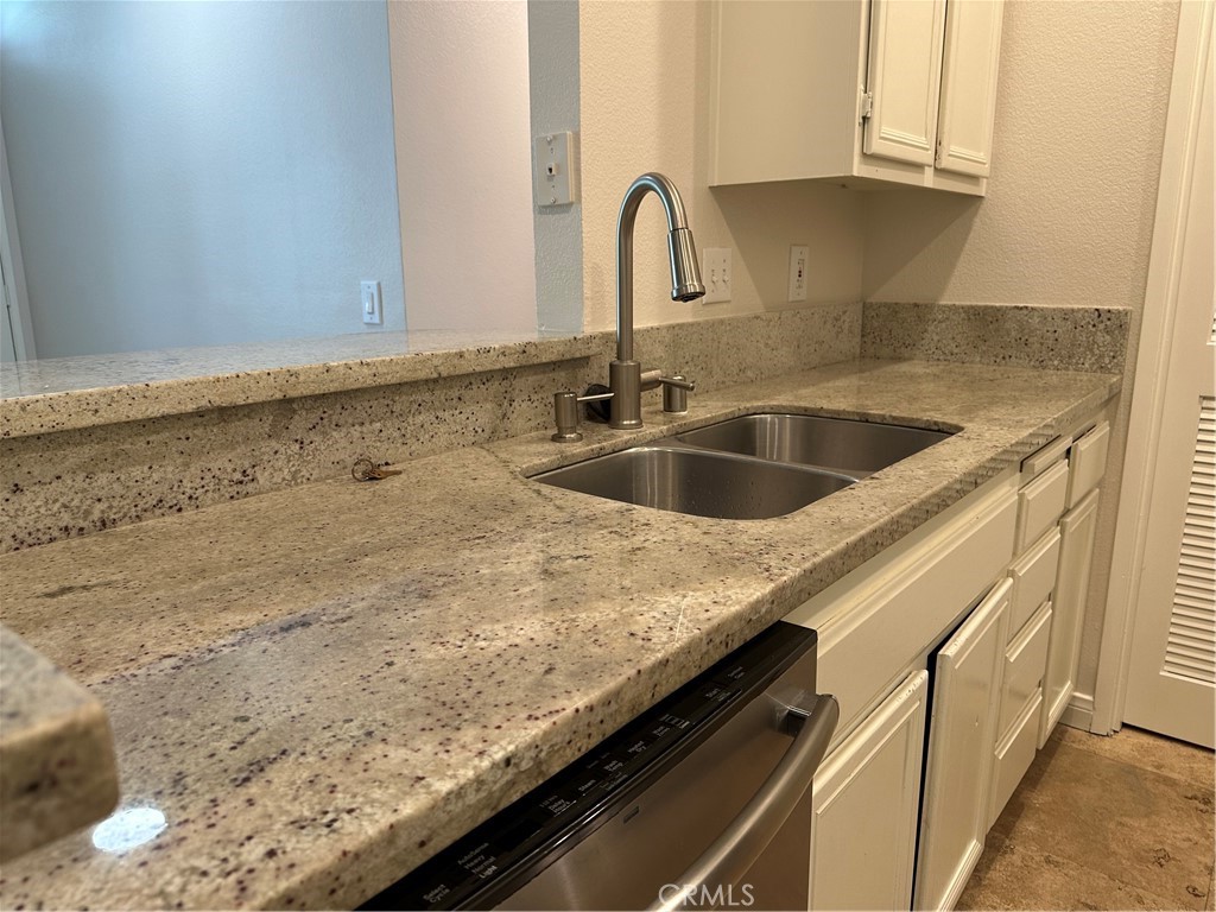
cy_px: 456
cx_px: 608
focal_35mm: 24
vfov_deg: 56.8
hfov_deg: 71.6
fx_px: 843
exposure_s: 1/60
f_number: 1.78
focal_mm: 6.86
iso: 125
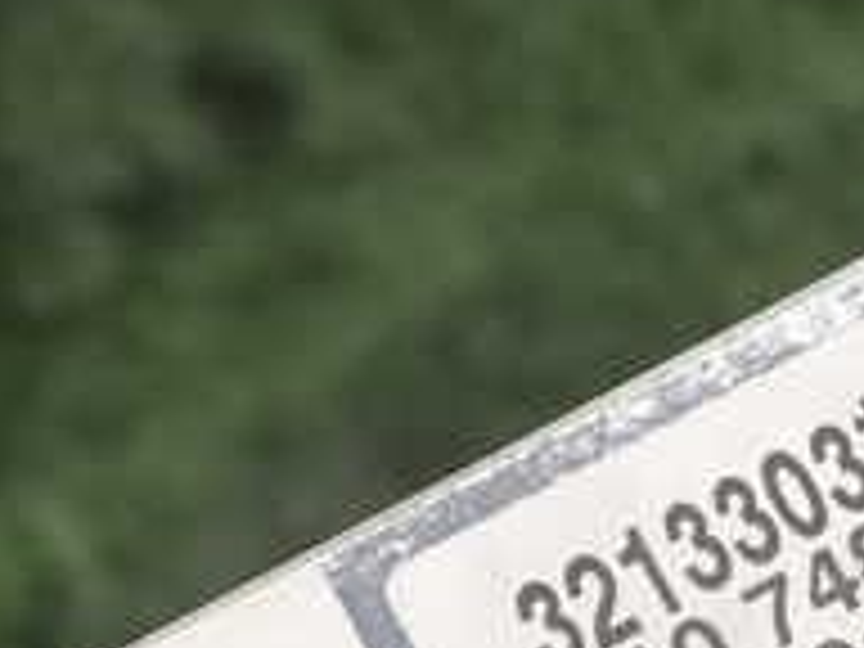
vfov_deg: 12.3
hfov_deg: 16.4
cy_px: 612
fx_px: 2970
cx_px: 756
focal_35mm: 119
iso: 100
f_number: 3.5
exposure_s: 1/500
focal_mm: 6.83
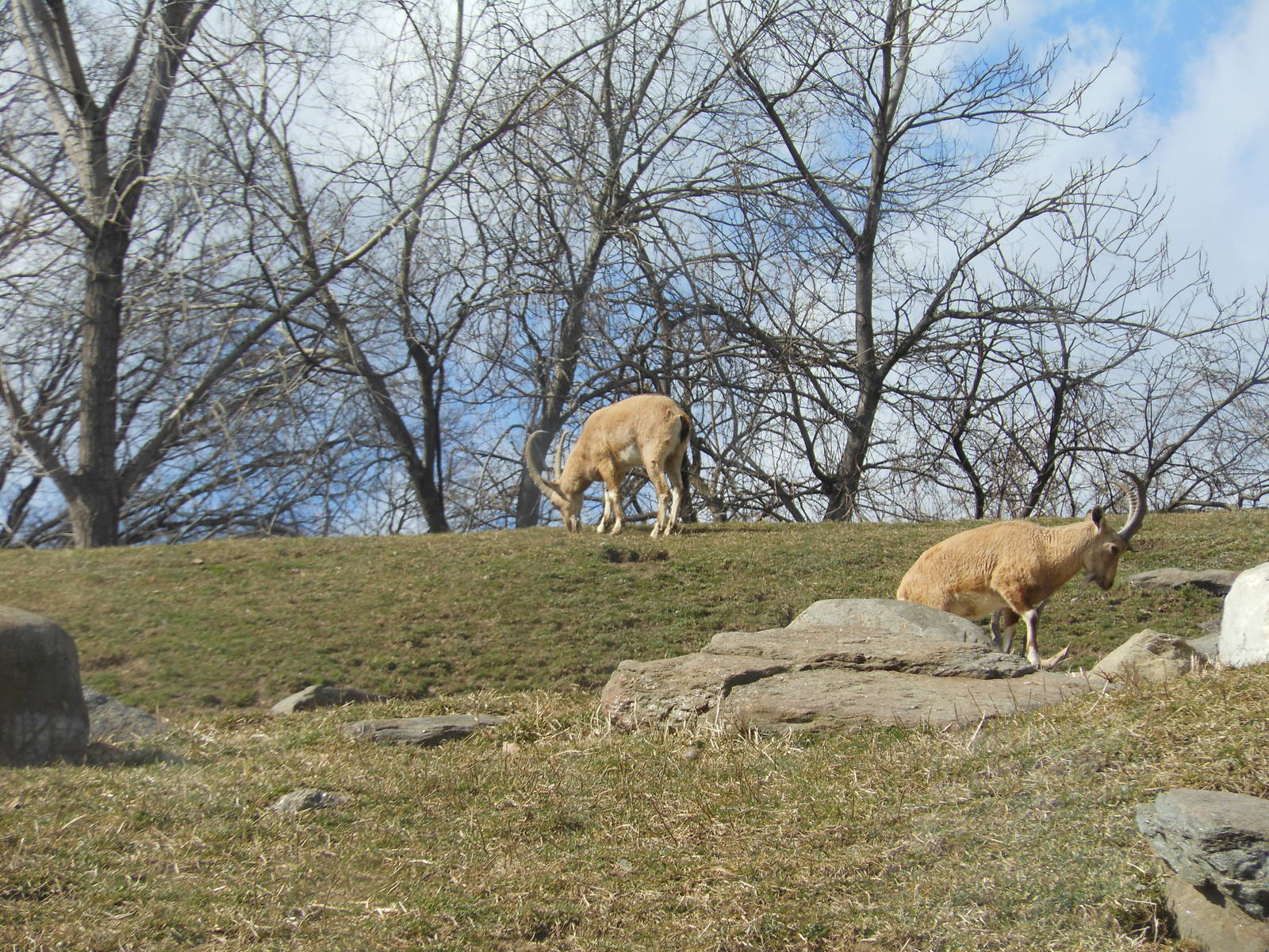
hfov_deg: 14.0
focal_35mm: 141
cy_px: 476
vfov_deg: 10.5
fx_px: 5169
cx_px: 634
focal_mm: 25.3
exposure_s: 1/320
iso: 80
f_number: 5.5
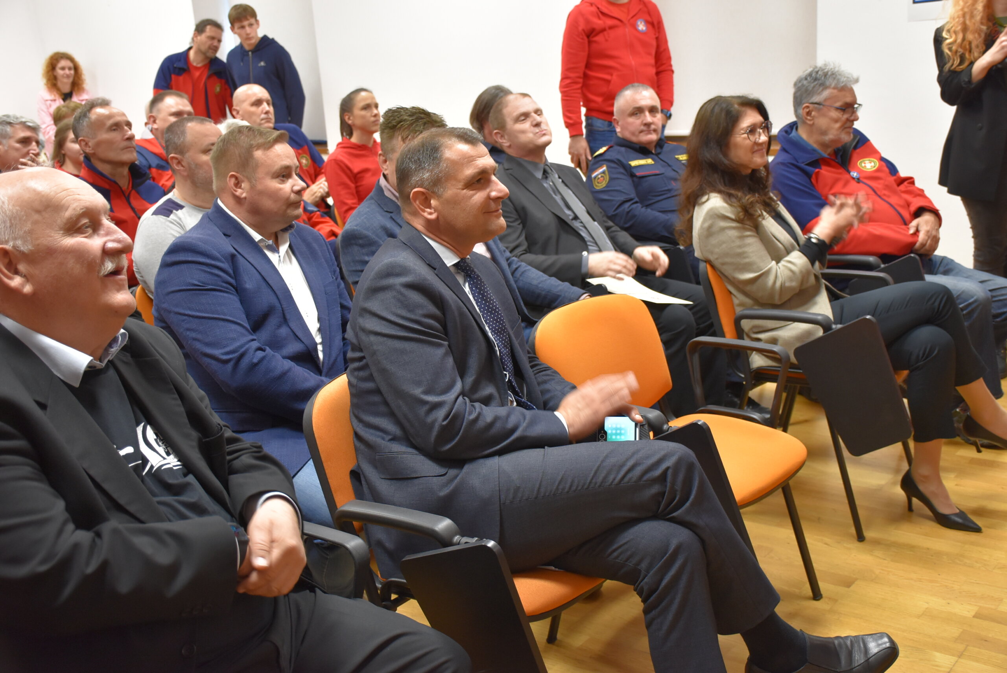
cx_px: 504
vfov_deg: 33.1
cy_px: 336
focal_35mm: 40
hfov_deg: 47.9
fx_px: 1134
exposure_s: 1/30
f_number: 4
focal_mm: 27
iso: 1000
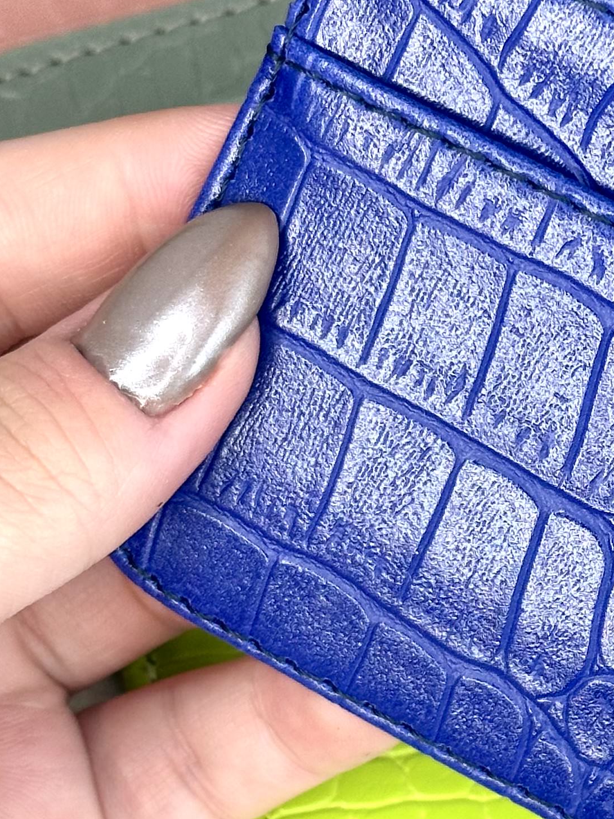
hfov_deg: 10.9
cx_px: 750
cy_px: 495
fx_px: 3146
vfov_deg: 14.8
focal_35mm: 133
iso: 64
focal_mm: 6.86
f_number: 1.78
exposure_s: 1/50
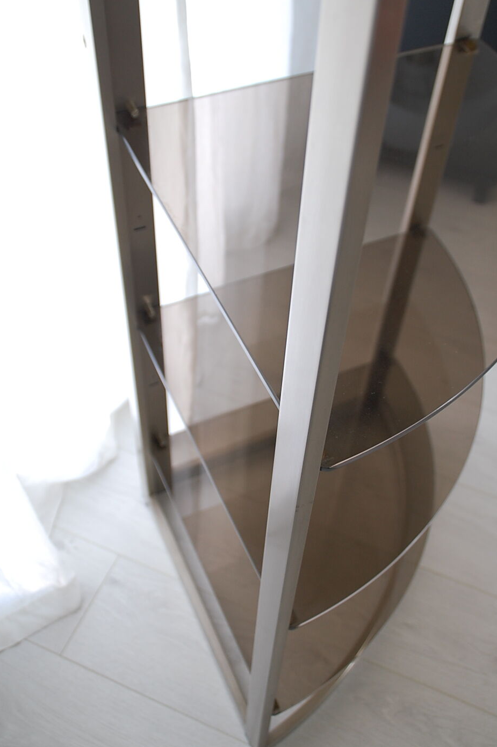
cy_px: 375
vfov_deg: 47.9
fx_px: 841
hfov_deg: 32.9
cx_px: 245
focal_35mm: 41
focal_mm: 25
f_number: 3.8
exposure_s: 1/30
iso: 400
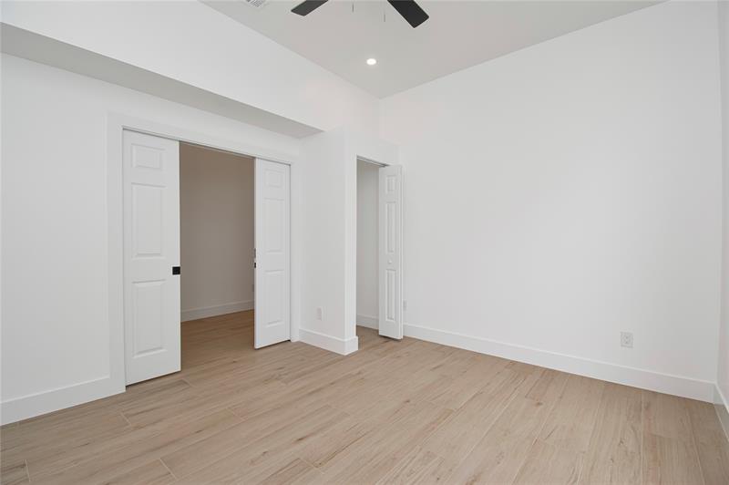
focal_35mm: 15
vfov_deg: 77.2
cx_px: 364
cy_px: 242
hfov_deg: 100.4
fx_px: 303
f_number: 9
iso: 400
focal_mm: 10
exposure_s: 1/125
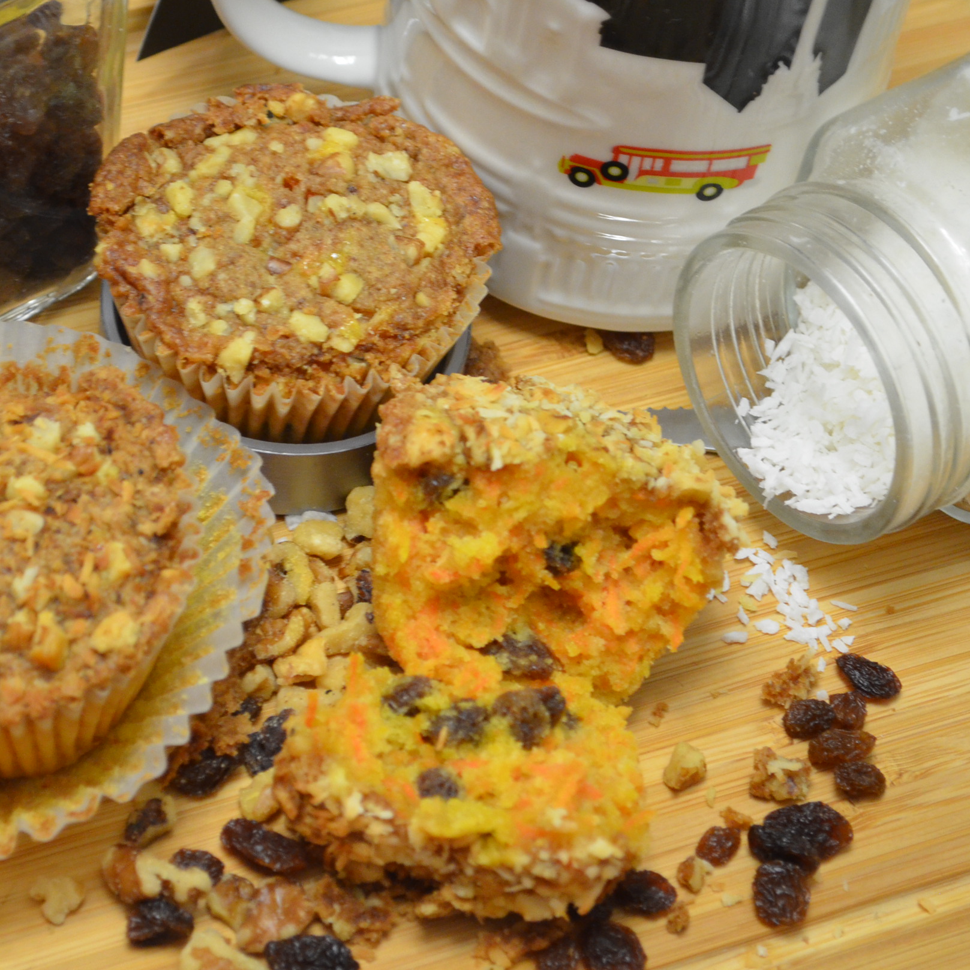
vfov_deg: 16.3
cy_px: 483
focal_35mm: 107
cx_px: 374
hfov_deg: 16.3
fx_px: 3381
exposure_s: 1/8
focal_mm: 55
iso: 1600
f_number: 5.6
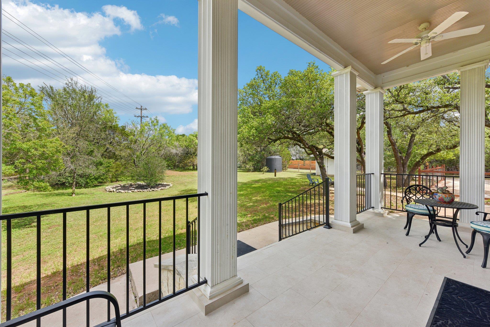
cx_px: 245
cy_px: 164
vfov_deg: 81.2
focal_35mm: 14
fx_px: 191
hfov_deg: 104.3
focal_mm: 14
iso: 100
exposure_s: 1/320
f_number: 8
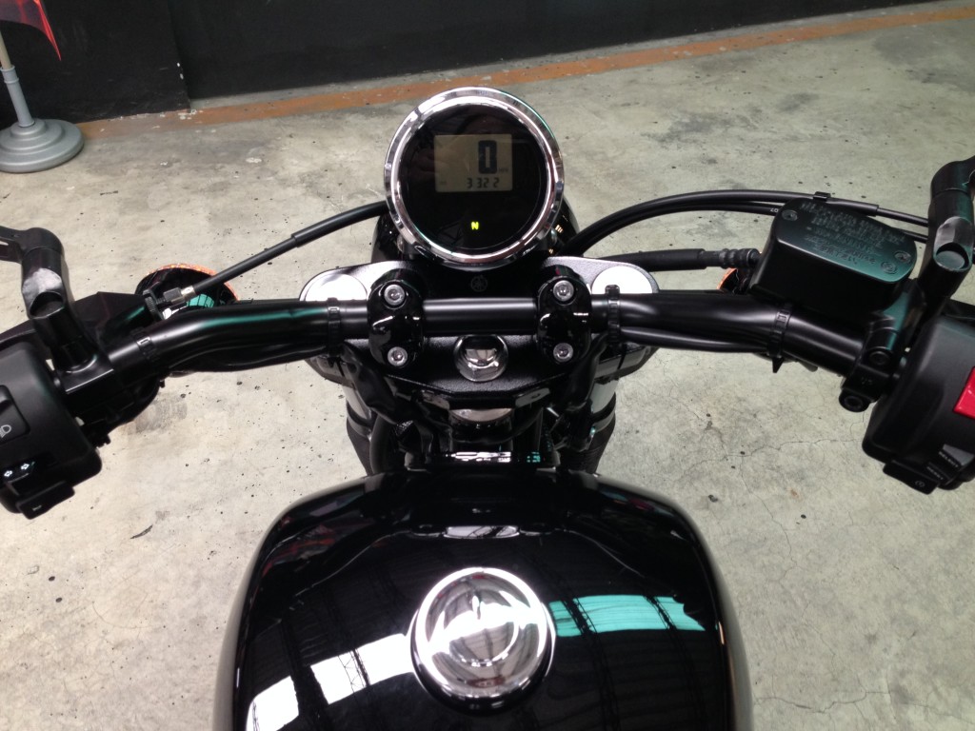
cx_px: 488
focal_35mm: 33
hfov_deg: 55.4
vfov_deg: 42.9
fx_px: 929
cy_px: 366
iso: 100
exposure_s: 1/20
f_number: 2.4
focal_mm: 4.12
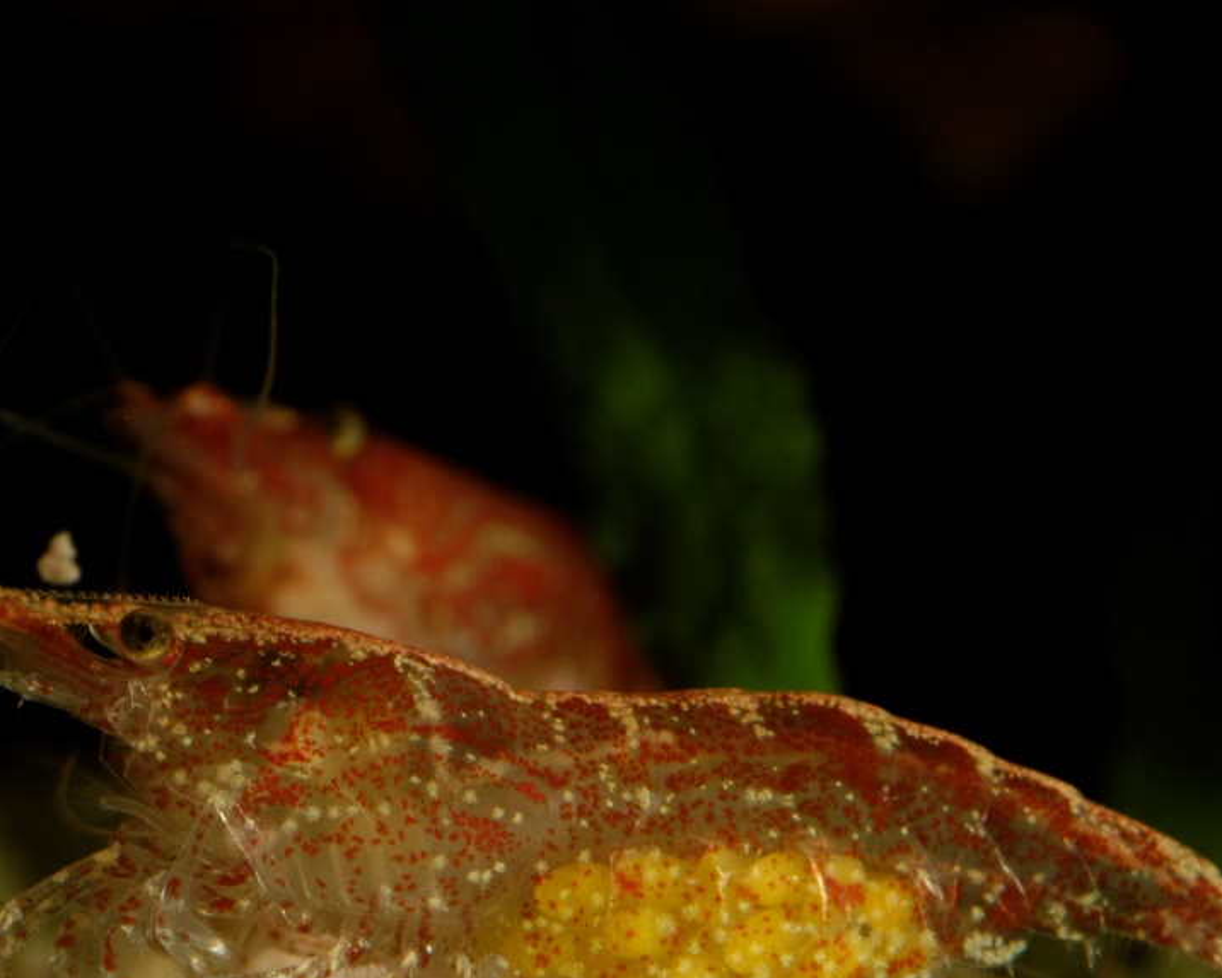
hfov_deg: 7.4
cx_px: 360
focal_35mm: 260
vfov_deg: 5.9
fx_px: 9405
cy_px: 725
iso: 100
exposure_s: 1/125
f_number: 32
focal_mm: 100
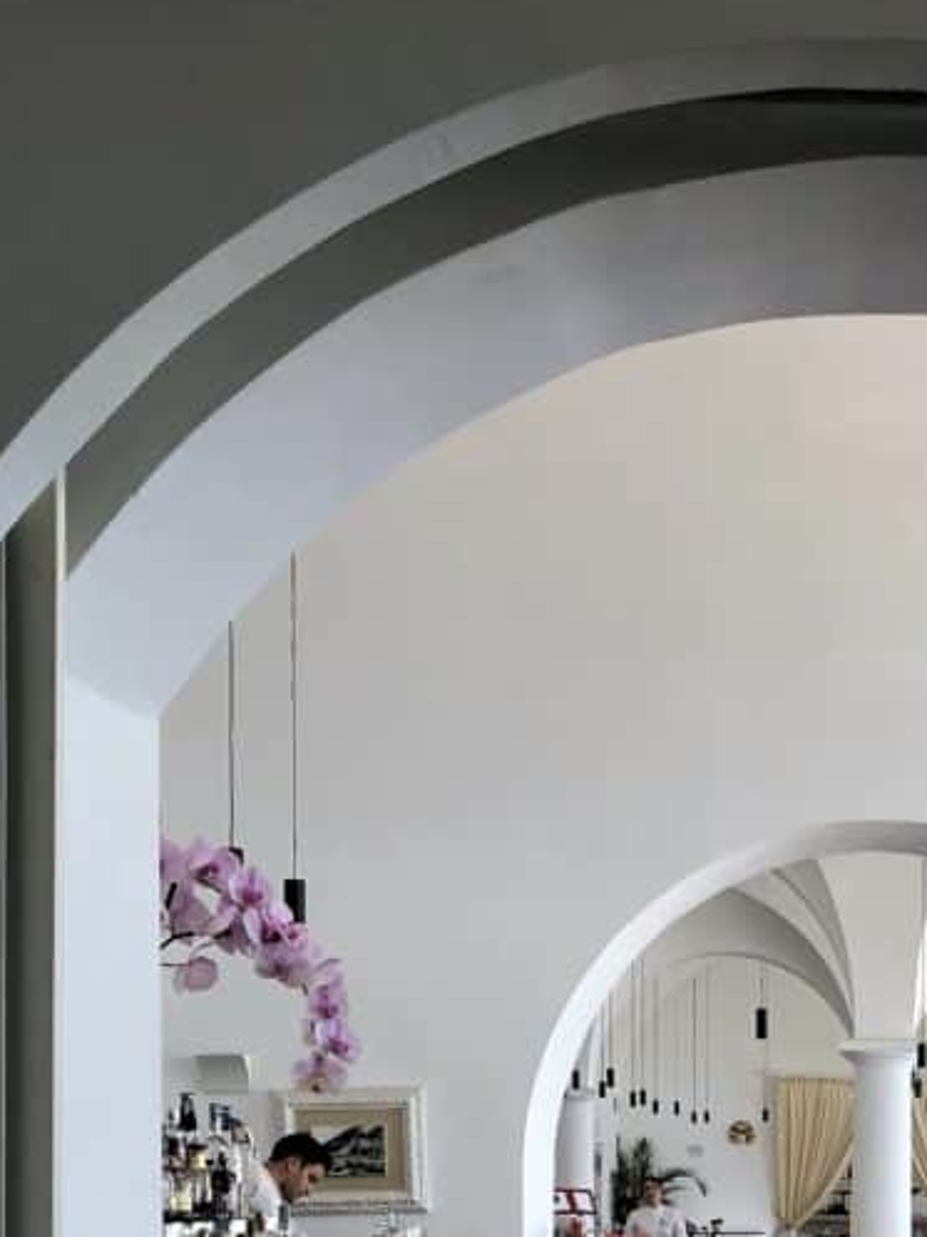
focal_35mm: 60
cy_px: 1310
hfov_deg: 23.6
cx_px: 885
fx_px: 2144
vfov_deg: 29.5
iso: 25
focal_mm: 3.99
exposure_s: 1/100
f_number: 1.8
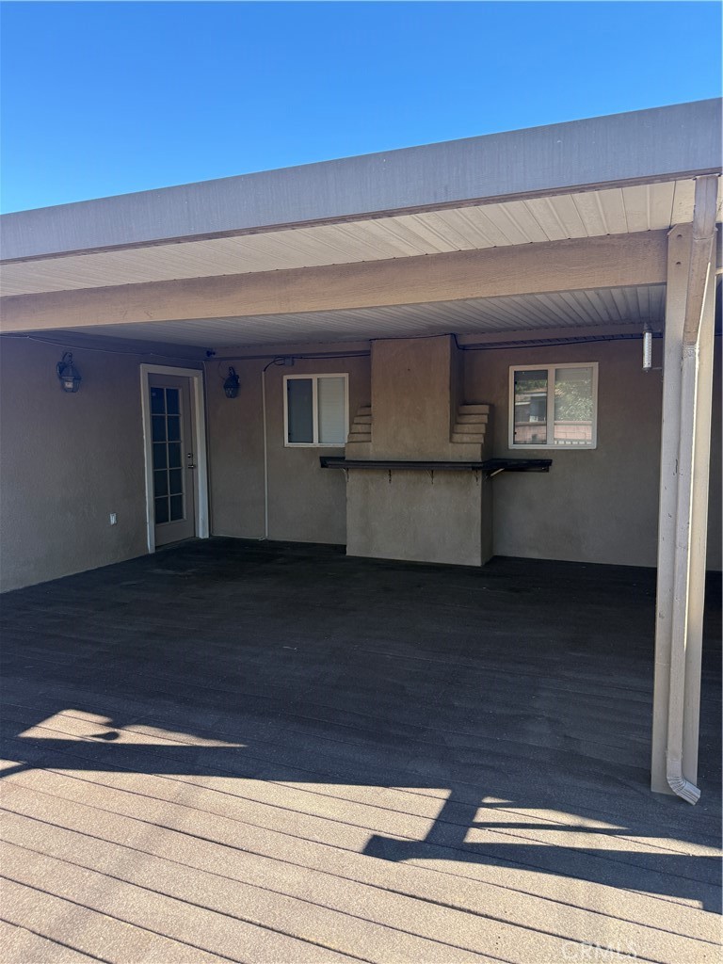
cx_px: 362
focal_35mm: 24
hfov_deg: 56.8
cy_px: 482
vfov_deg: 71.6
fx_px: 668
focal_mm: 6.76
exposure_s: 1/967
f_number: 1.78
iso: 100
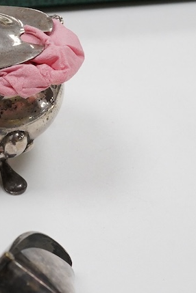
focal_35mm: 118
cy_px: 69
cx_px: -46
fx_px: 964
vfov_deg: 17.2
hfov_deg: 11.4
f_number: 20
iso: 2500
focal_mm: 30
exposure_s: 1/100
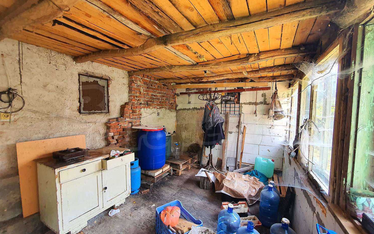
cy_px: 119
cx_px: 189
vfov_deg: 78.7
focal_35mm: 14
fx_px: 143
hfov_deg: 105.3
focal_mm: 1.8
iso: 125
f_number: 2.2
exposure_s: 1/60
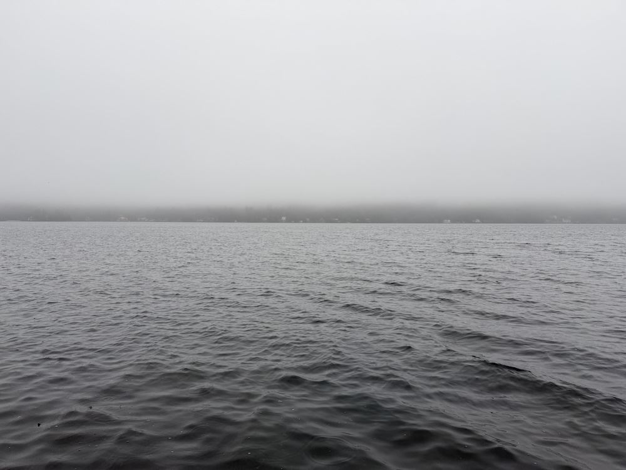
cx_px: 313
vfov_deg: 56.8
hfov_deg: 71.6
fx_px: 434
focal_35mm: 24
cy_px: 235
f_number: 1.78
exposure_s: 1/141
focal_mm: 6.76
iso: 50
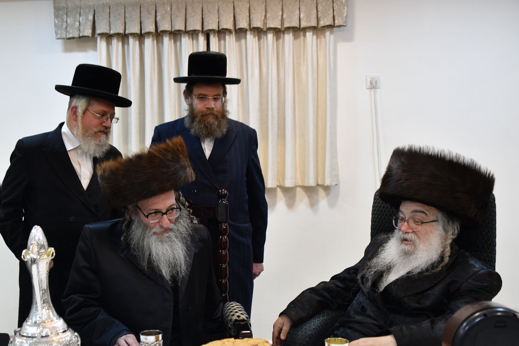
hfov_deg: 45.1
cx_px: 202
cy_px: 212
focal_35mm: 43
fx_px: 620
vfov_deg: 31.1
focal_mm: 35
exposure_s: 1/80
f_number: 4.5
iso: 1250
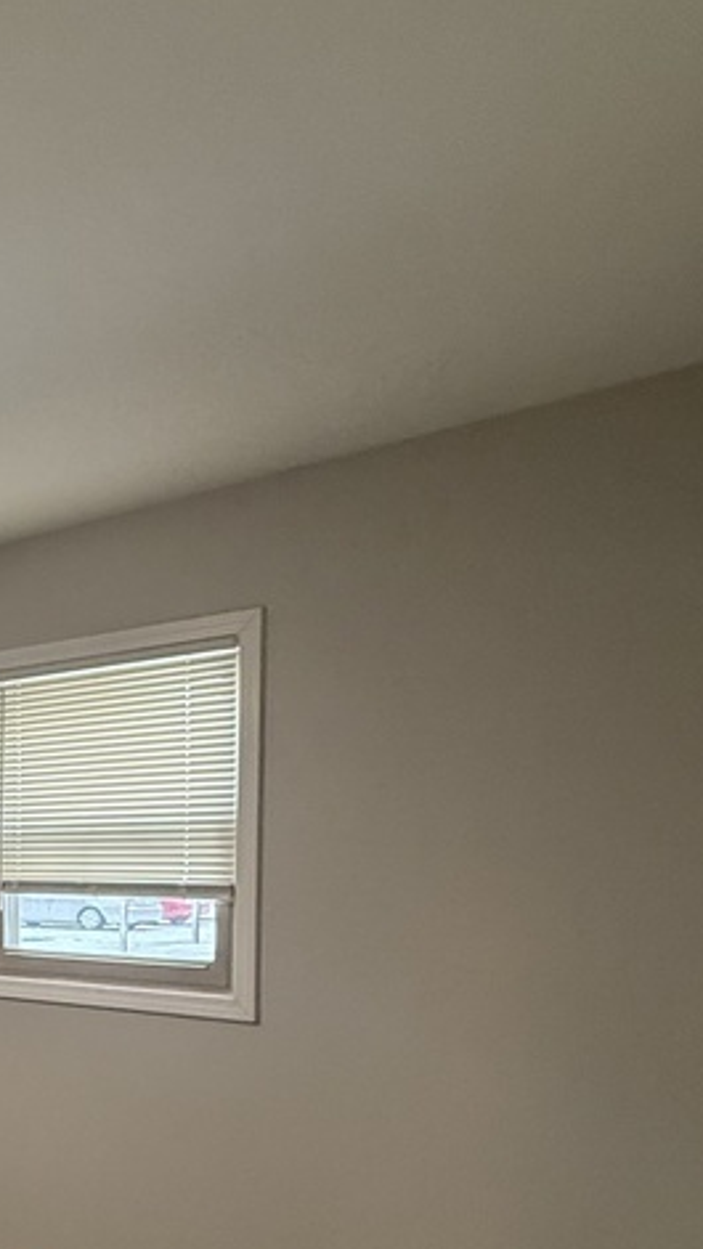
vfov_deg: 54.0
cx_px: -326
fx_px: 1160
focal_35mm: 35
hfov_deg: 25.9
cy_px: 939
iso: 320
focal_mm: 2.22
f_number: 2.2
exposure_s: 1/120
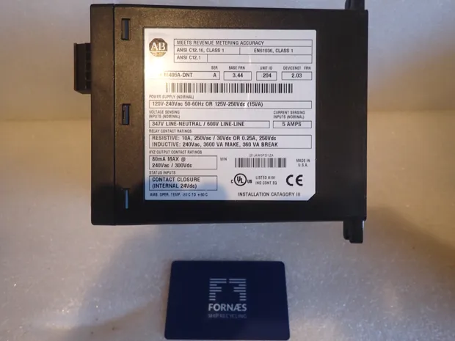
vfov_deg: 54.9
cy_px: 170
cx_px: 228
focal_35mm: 25
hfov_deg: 69.4
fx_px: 329
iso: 200
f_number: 2
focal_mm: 4.5
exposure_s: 1/60
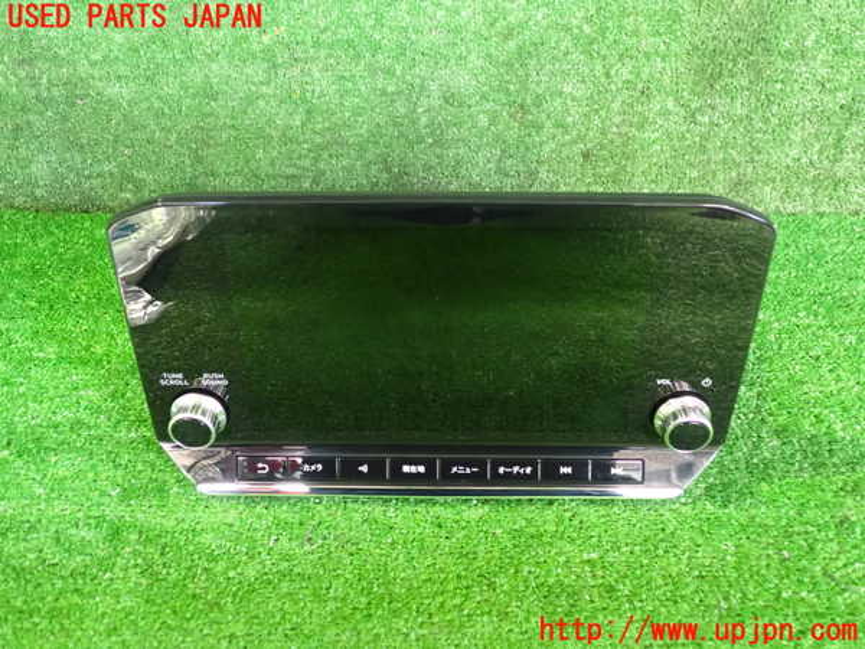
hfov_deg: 60.0
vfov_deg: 46.8
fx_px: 750
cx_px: 432
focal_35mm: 30
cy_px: 324
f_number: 2.3
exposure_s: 1/25
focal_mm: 5.4
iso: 1250
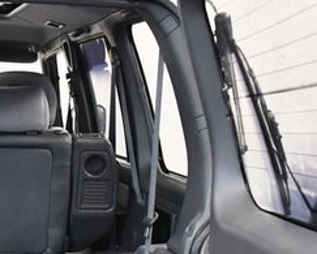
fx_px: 836
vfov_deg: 17.0
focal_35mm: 89
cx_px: -78
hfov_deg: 20.0
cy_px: 241
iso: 3200
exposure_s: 1/125
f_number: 3.5
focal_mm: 18
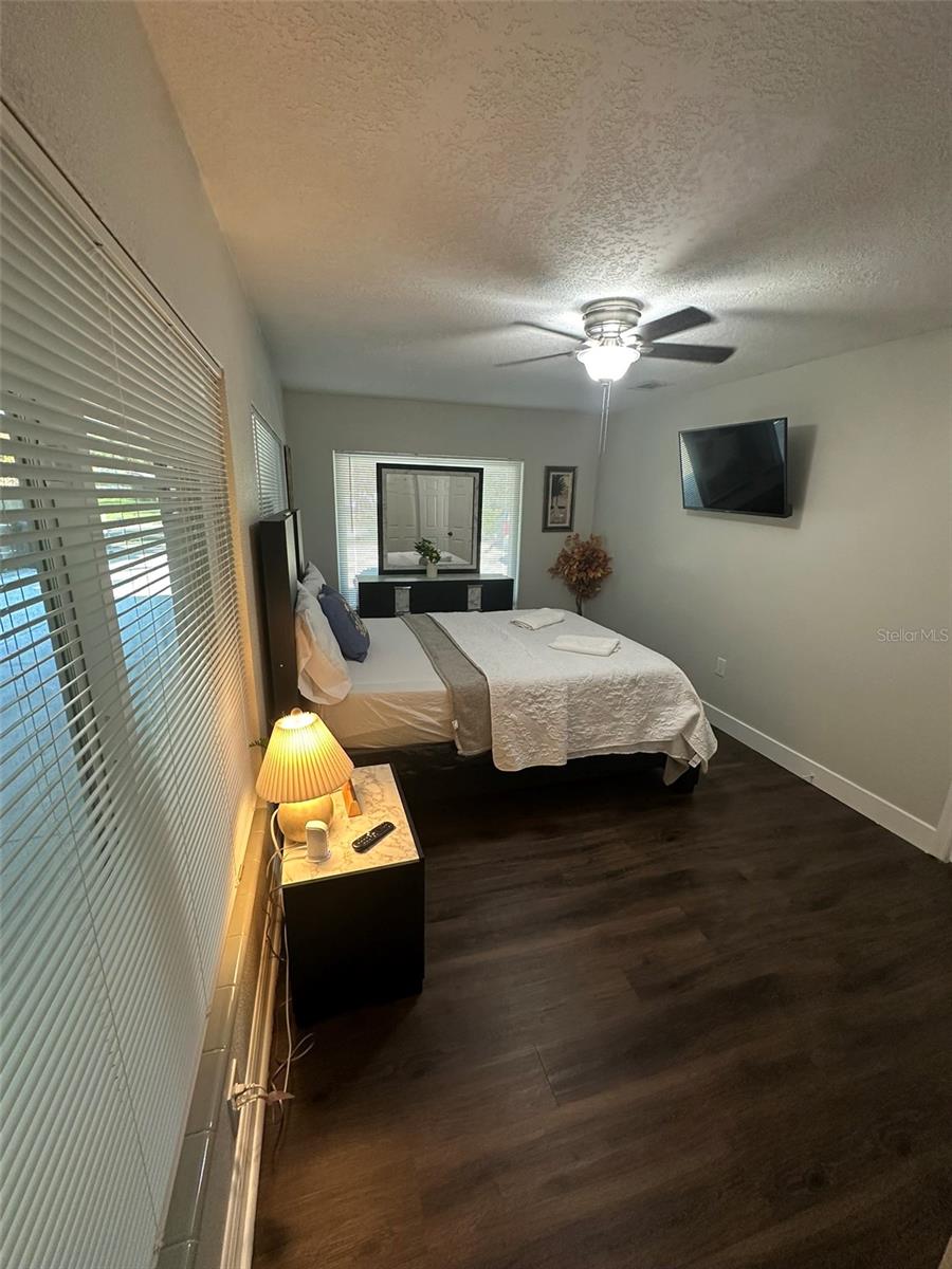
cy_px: 634
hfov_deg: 85.7
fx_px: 513
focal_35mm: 14
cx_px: 476
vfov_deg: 102.1
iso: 250
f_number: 2.2
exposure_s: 1/60
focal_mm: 2.22
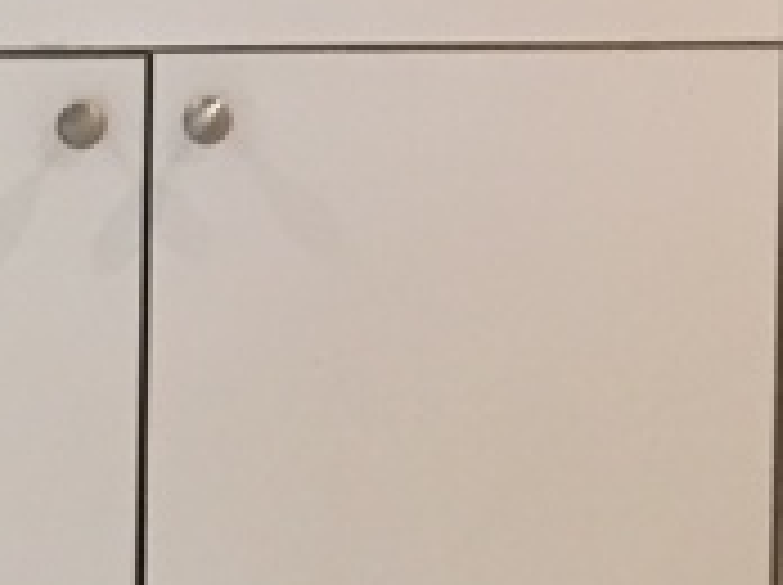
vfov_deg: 8.3
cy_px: -554
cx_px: 927
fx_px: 3863
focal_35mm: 171
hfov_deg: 11.4
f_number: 2.2
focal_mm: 4.15
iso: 100
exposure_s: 1/30
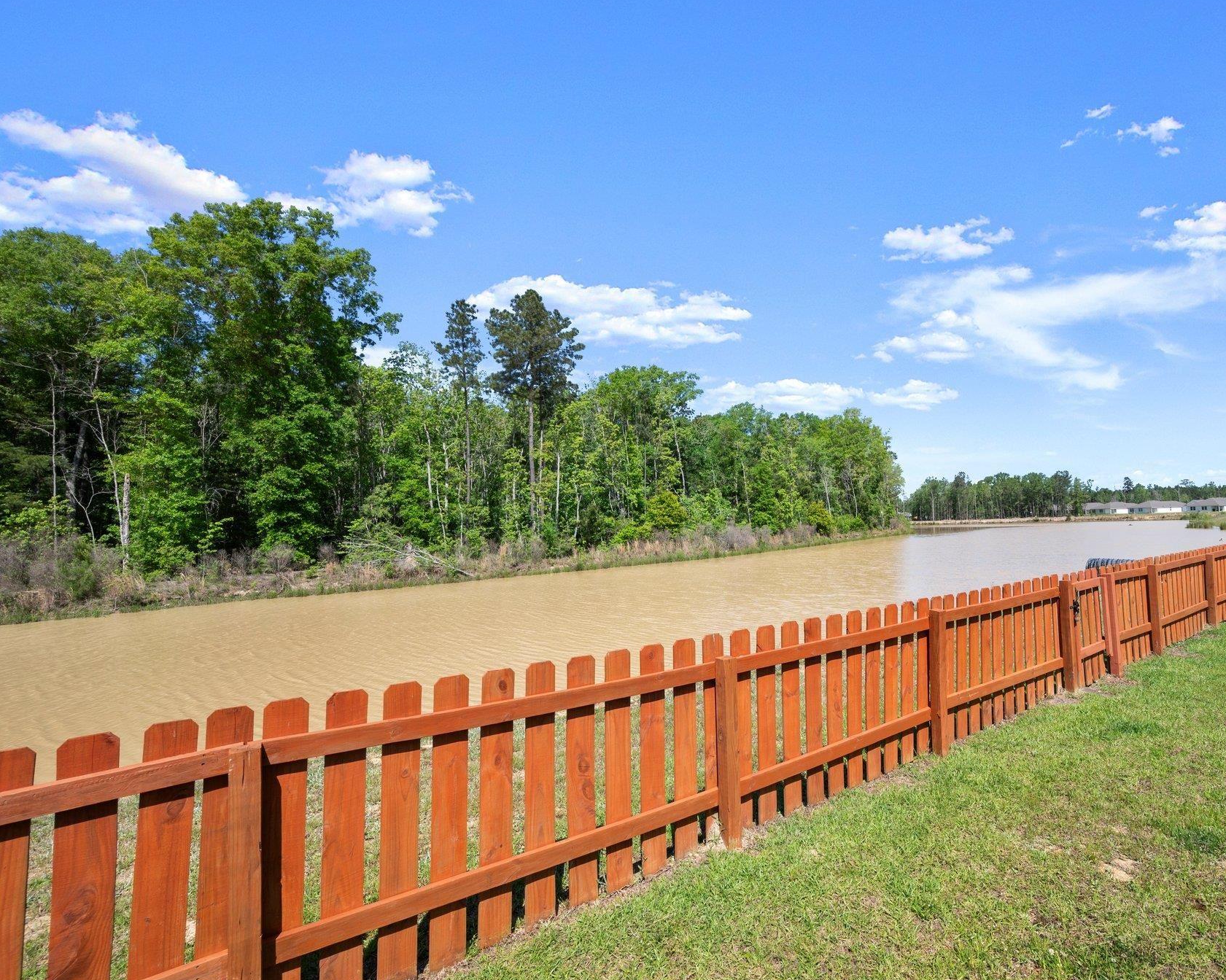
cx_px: 746
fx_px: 580
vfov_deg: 80.4
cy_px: 491
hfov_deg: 91.7
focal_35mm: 16
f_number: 10
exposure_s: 1/320
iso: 250
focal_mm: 14
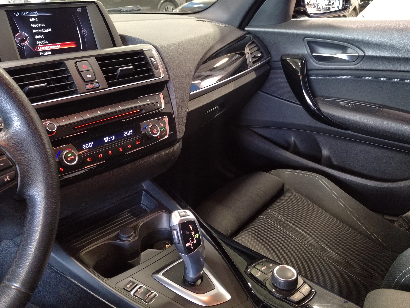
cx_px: 205
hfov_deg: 60.0
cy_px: 154
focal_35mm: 30
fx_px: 355
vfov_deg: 46.8
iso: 4480
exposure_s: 1/60
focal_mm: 5.52
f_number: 1.9
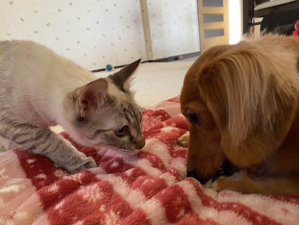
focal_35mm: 26
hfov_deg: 67.3
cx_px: 150
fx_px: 225
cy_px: 112
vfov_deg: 53.1
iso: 200
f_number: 1.8
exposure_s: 1/60
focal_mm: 4.25
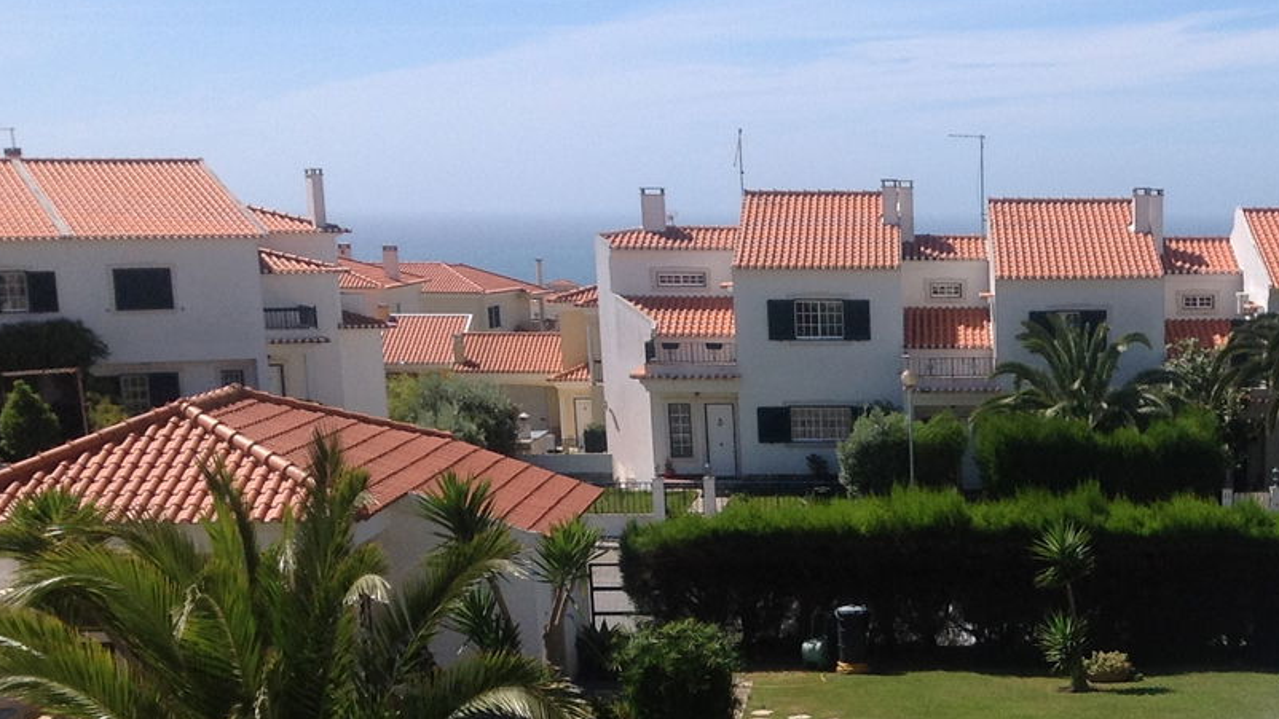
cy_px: 820
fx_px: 2577
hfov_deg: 27.1
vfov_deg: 15.4
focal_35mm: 76
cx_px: 1097
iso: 50
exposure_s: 1/2326
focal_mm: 4.28
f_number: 2.4
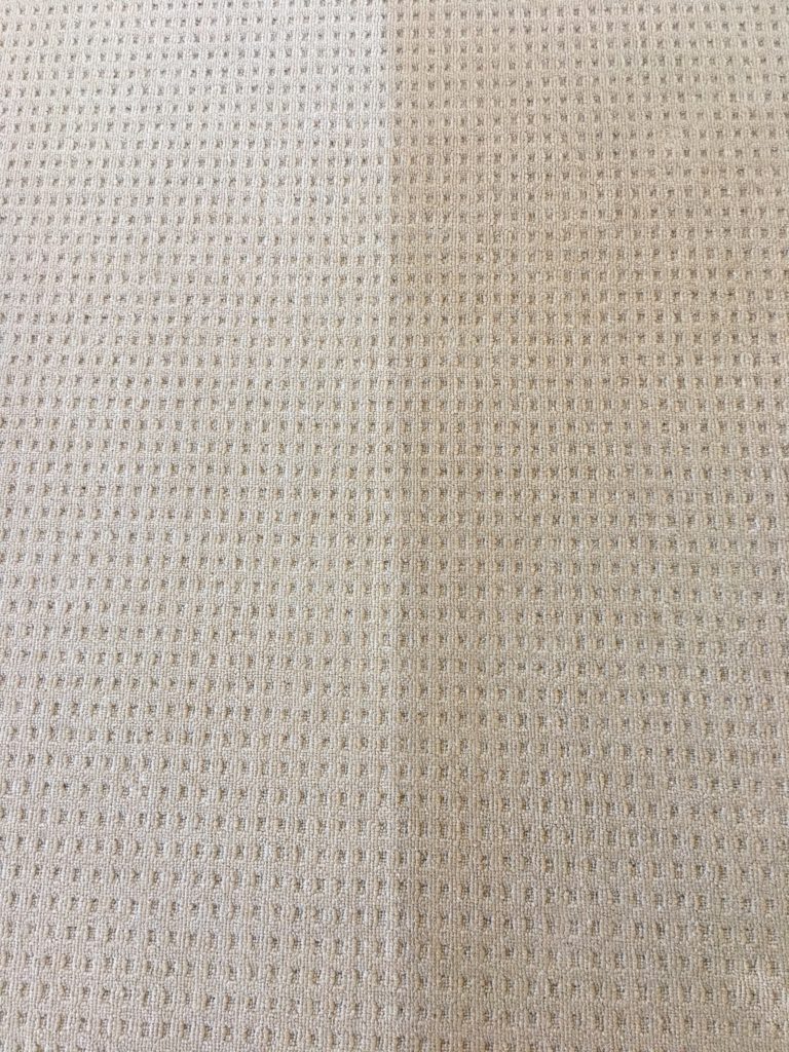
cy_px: 526
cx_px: 394
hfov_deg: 48.2
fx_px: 881
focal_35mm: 29
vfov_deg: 61.7
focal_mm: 4.15
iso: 50
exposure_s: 1/17
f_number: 2.2
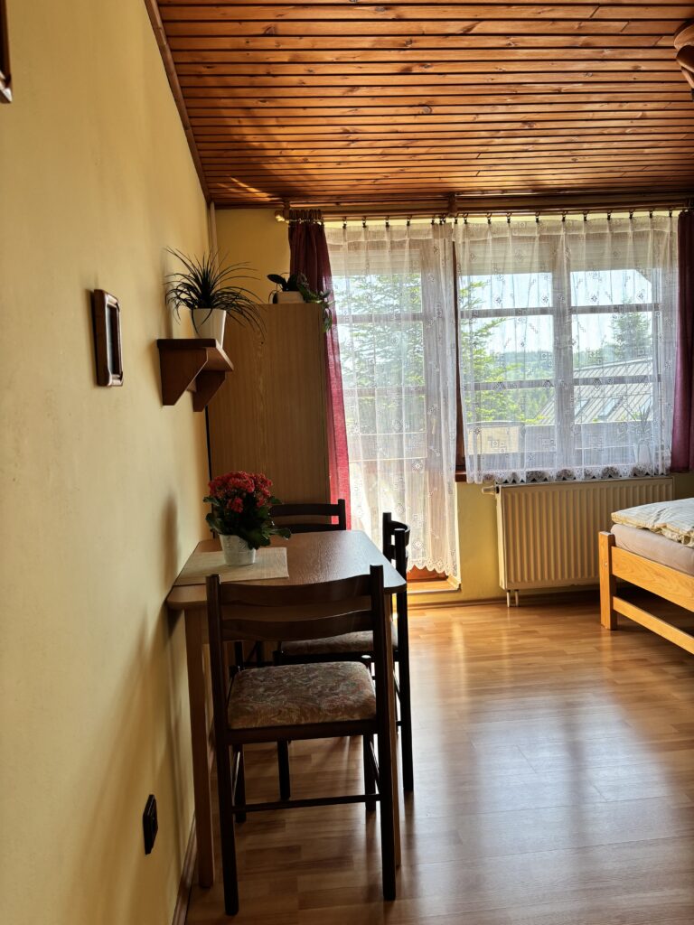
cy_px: 462
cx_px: 347
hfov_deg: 53.1
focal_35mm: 26
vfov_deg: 67.3
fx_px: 695
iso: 40
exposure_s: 1/121
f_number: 1.6
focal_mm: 5.96
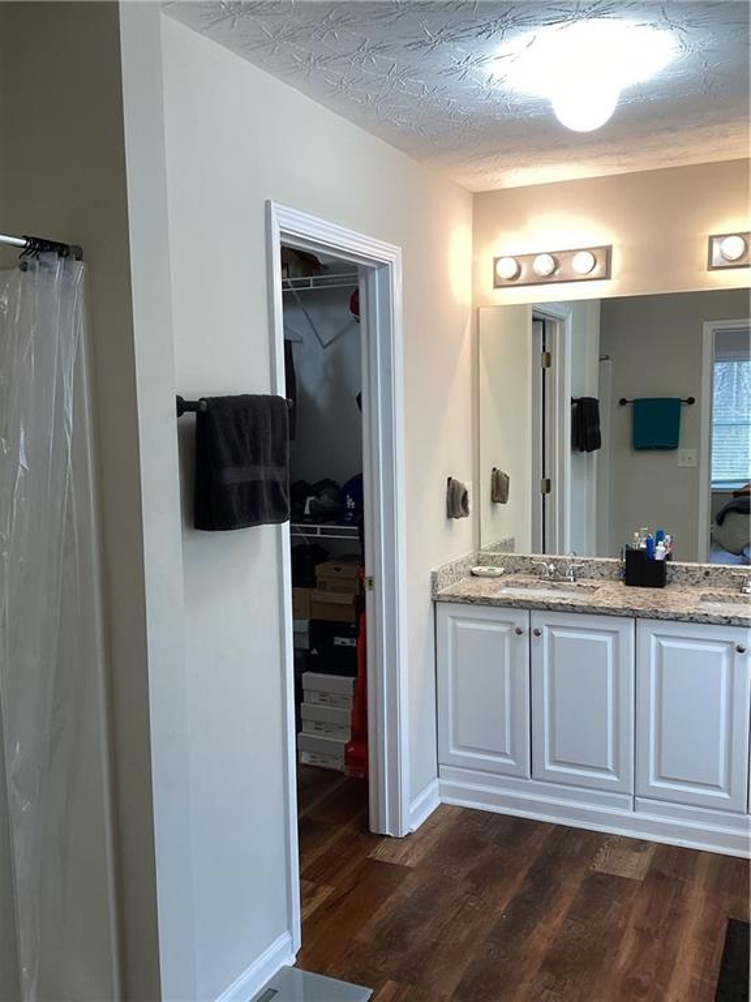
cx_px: 376
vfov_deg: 58.4
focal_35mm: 31
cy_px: 501
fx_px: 897
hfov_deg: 45.4
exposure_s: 1/60
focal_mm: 3.3
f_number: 2.4
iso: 80
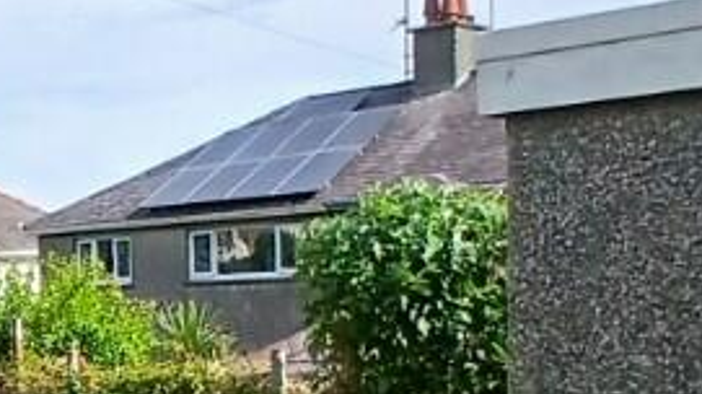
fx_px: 1302
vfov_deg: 16.8
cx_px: -78
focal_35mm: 70
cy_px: 404
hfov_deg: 27.5
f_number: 2.2
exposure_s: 1/1199
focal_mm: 1.4
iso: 50
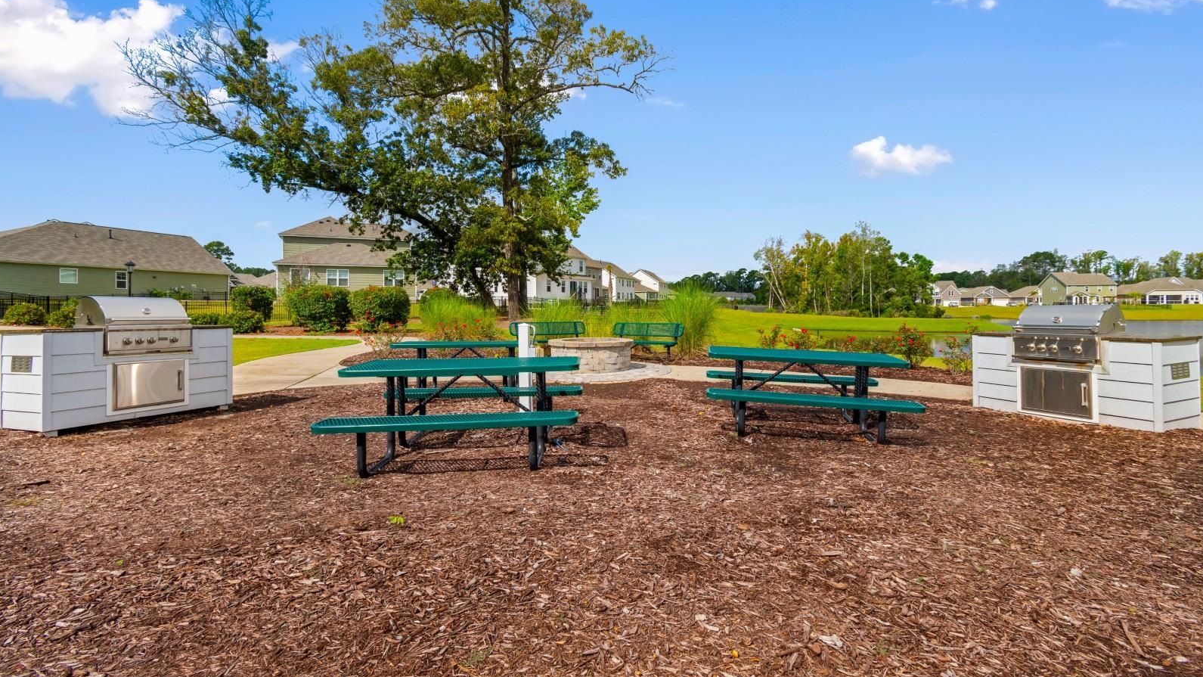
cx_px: 600
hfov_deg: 99.4
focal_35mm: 16
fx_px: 510
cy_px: 303
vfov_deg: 66.9
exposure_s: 1/320
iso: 100
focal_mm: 10
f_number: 9
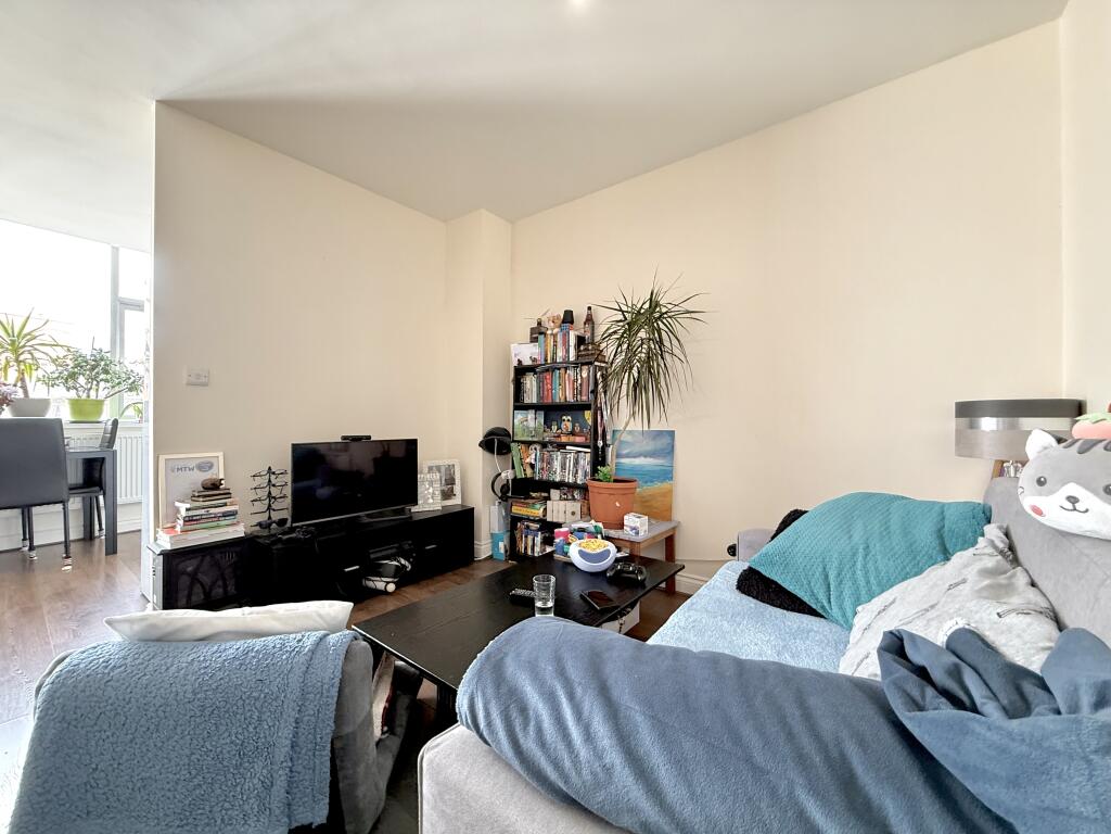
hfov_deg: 102.1
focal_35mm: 14
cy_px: 417
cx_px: 556
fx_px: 449
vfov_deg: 85.7
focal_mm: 2.22
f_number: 2.2
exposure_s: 1/50
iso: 320
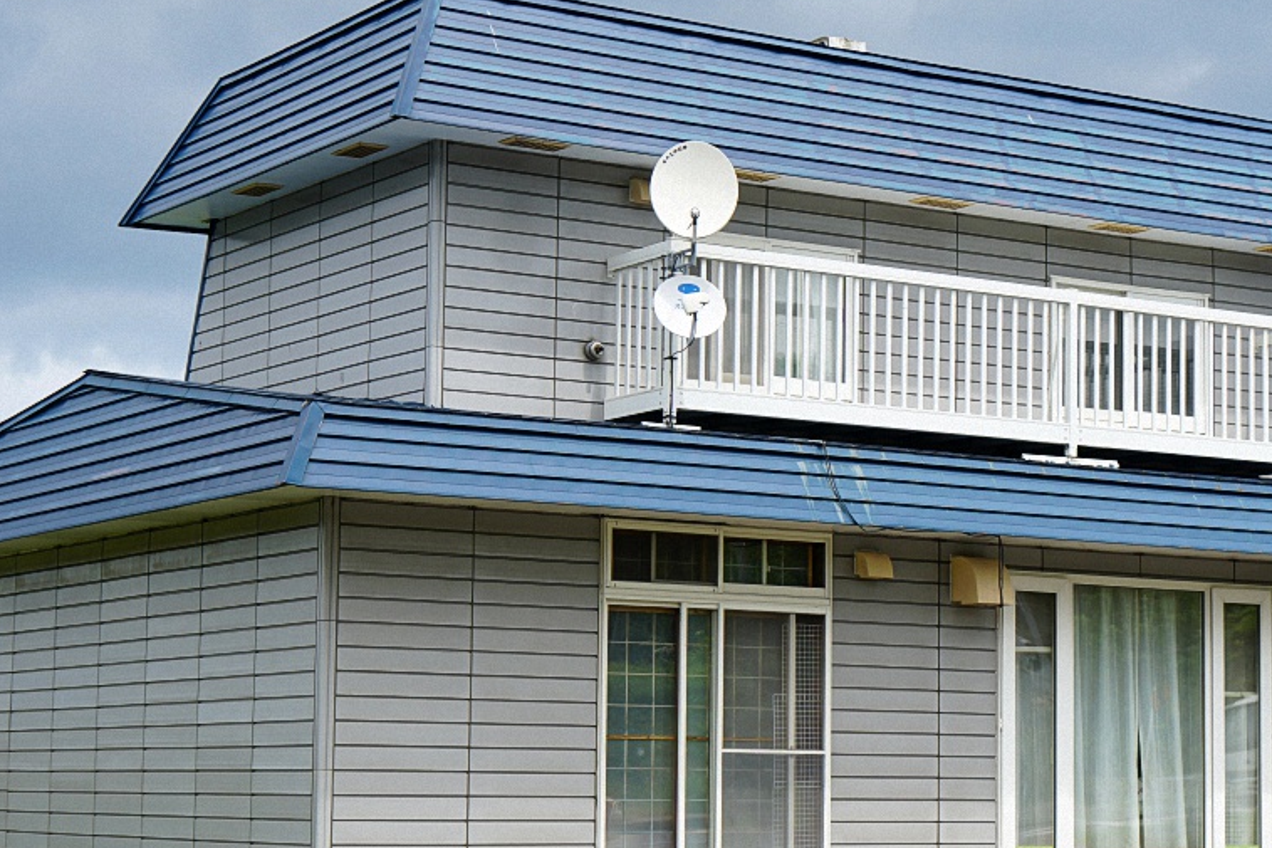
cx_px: 759
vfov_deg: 17.9
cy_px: 539
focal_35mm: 76
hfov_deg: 26.6
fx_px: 2685
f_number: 5
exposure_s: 1/400
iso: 100
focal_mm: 32
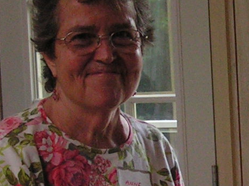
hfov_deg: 10.5
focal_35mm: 187
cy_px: 147
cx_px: 222
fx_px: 1344
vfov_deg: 7.9
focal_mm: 6.3
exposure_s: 1/50
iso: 100
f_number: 2.8
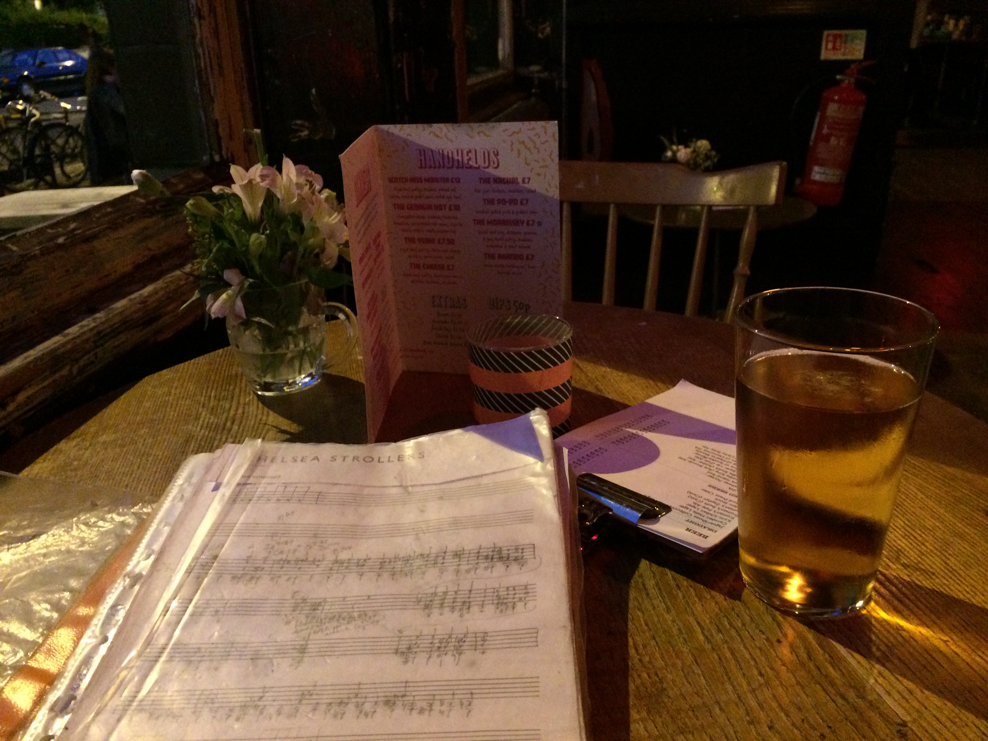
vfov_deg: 48.2
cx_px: 494
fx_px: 828
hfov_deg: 61.7
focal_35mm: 29
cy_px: 370
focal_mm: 4.15
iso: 500
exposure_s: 1/17
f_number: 2.2
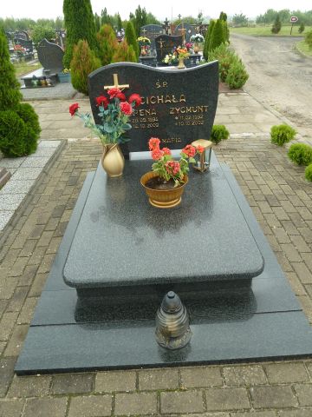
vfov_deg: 69.4
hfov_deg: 54.9
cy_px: 208
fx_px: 300
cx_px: 156
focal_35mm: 25
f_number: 3.3
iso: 80
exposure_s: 1/80
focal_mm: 4.1
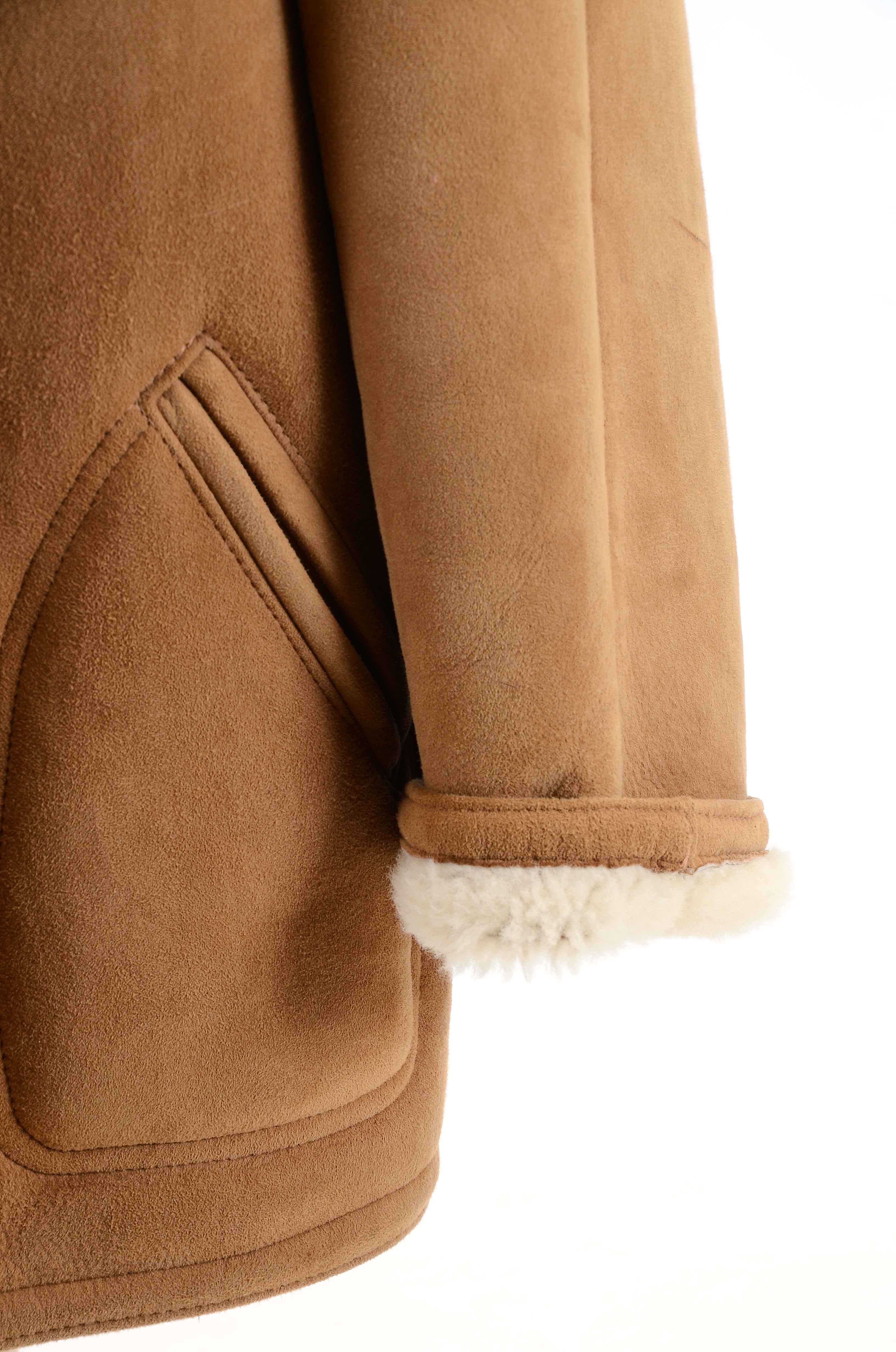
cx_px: 448
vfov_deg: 16.1
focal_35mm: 128
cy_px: 676
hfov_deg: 10.7
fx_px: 4781
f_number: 8
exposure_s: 1/80
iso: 160
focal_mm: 85
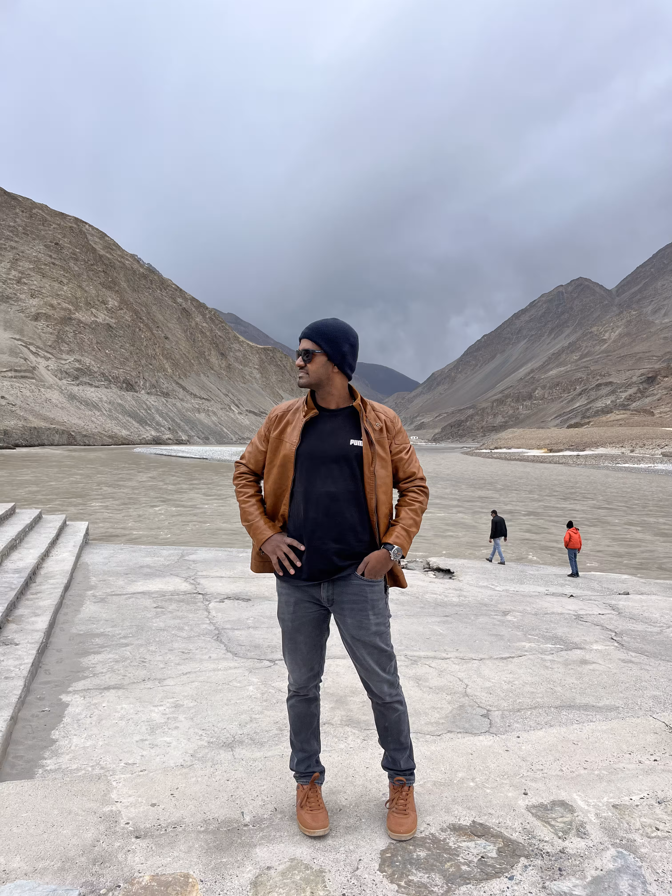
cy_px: 448
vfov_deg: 67.3
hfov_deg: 53.1
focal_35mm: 26
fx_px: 673
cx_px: 336
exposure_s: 1/2024
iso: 50
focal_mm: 5.1
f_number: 1.6
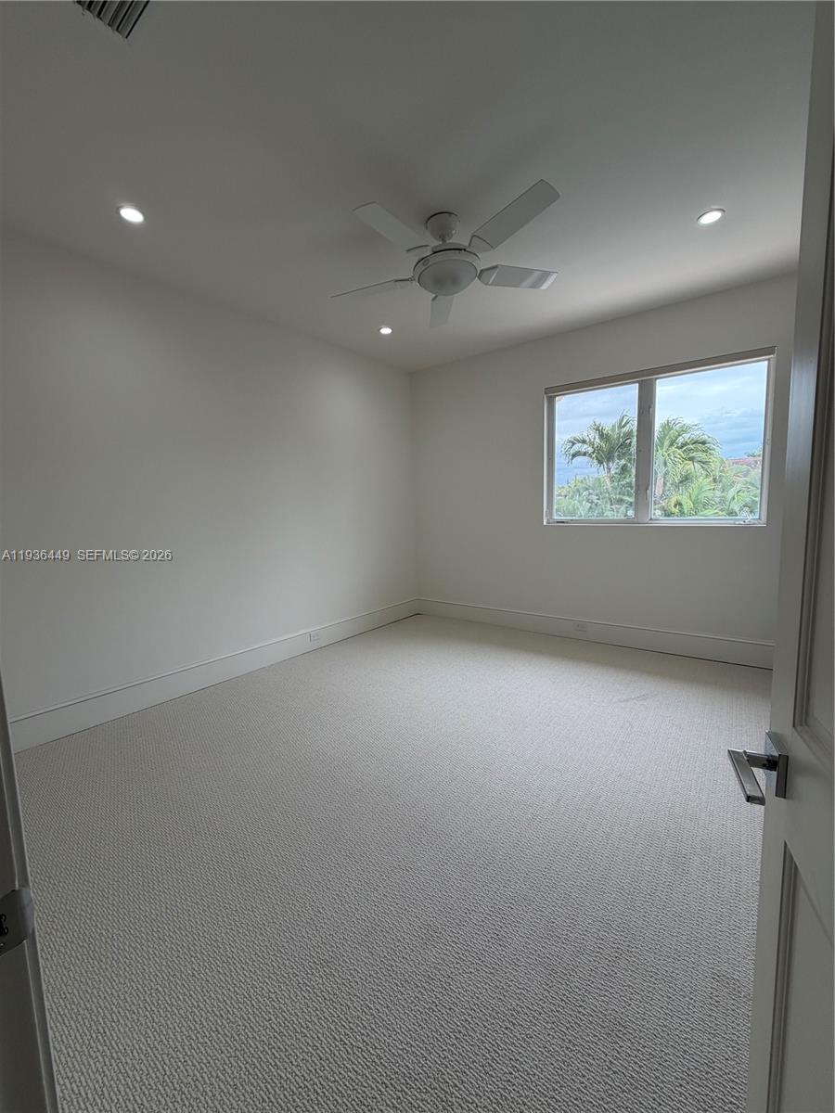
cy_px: 556
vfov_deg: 102.1
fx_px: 450
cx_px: 418
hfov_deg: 85.7
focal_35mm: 14
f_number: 2.2
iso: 50
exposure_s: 1/149
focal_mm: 2.22
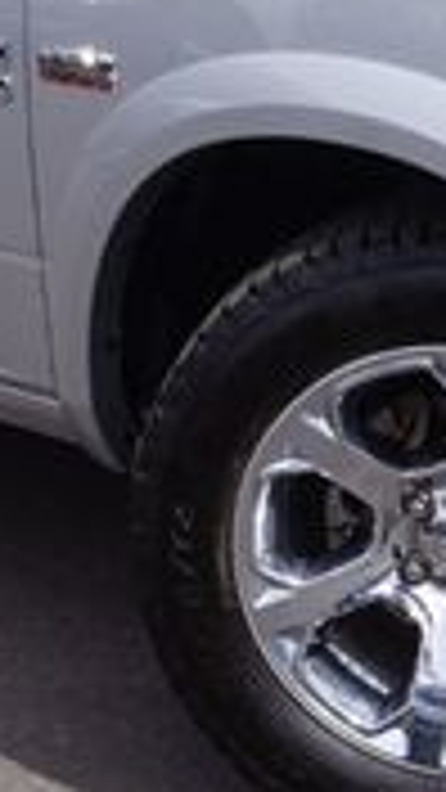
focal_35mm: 114
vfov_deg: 18.4
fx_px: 2397
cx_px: 270
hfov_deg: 10.6
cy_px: 63
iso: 100
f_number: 13
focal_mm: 20
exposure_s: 1/80
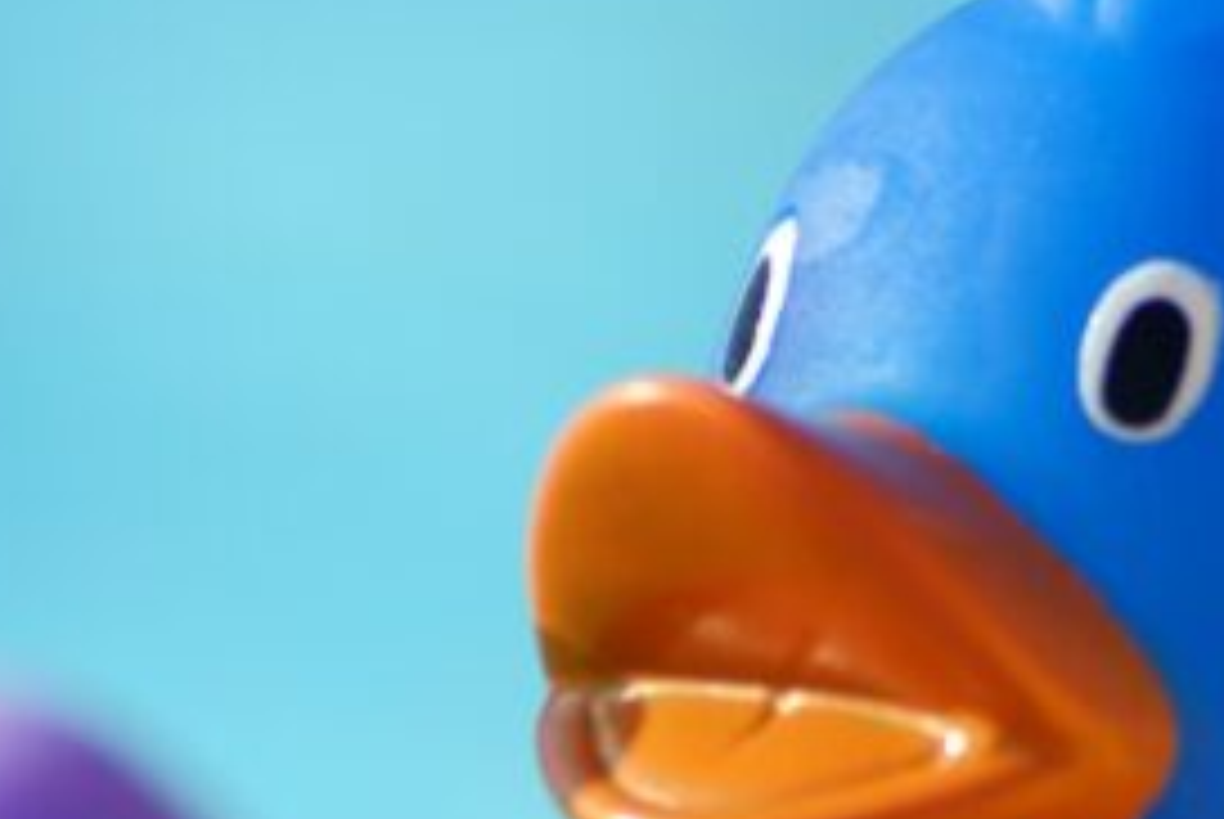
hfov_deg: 3.5
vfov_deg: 2.3
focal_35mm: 596
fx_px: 20285
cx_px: 1071
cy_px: 783
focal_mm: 180
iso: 100
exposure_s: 1/320
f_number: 6.3
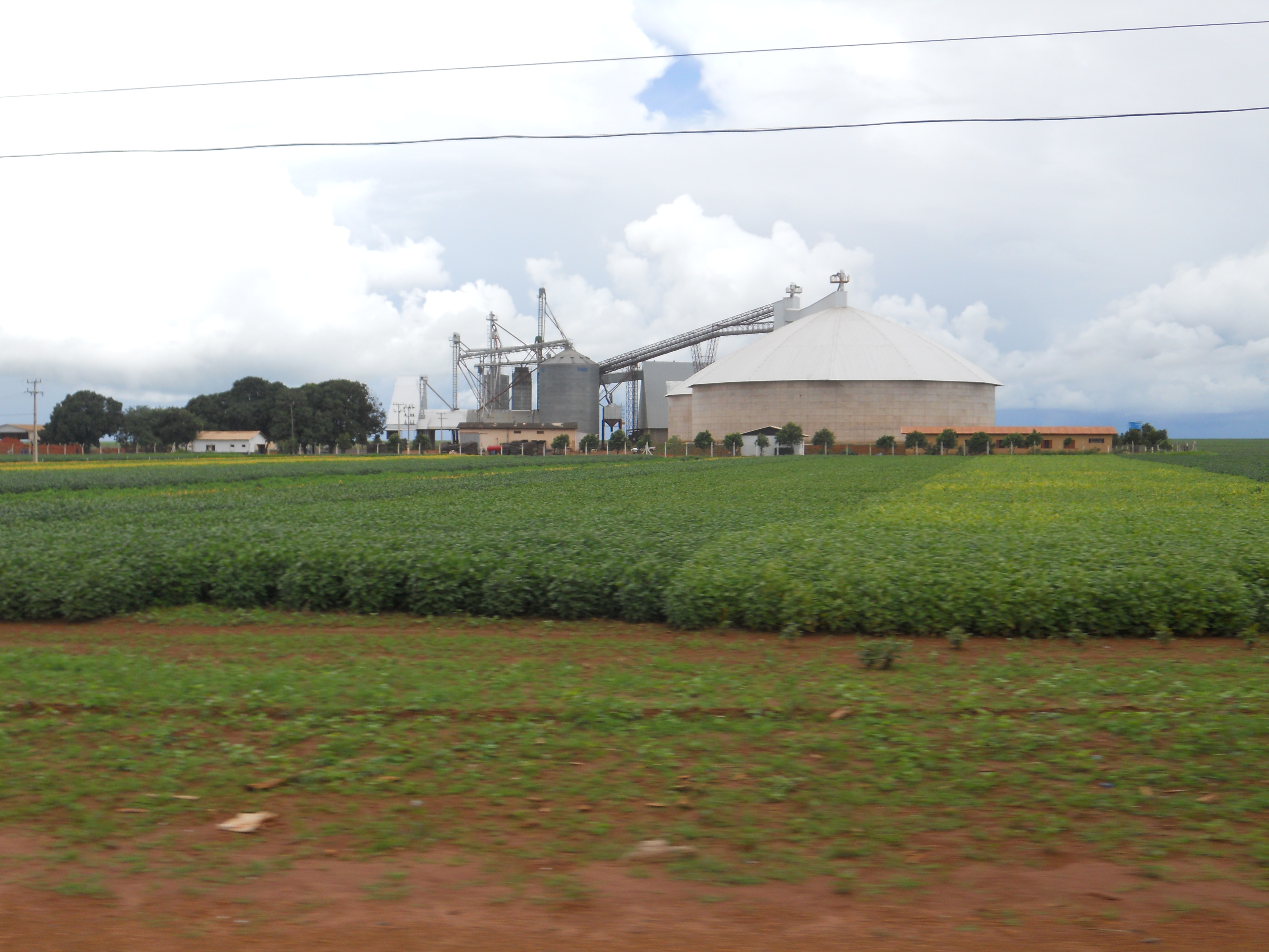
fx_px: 1320
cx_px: 634
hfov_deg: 51.4
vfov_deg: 39.7
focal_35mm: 36
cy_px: 476
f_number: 6
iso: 80
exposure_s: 1/320
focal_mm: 6.4
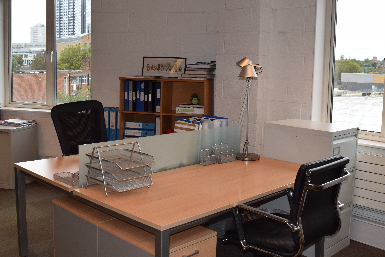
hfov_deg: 47.5
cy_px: 113
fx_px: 435
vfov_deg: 32.9
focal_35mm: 41
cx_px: 228
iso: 360
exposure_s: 1/125
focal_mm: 21
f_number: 5.6
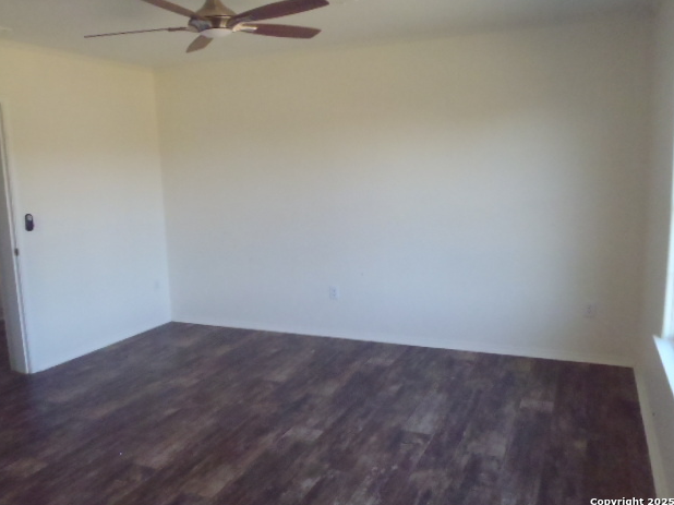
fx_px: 564
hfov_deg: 61.7
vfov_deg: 48.2
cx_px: 328
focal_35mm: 29
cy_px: 260
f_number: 3.9
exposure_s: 1/125
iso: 800
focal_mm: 5
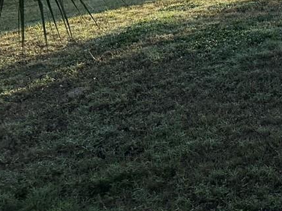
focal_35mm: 90
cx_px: 459
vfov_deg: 14.3
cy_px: -176
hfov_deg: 18.5
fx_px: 733
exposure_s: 1/5000
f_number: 1.78
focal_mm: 6.86
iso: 80
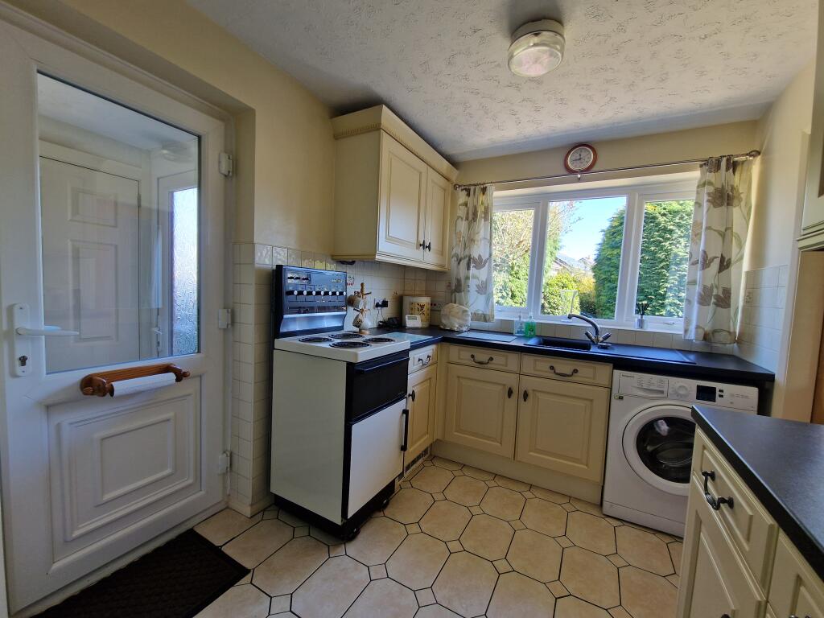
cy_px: 309
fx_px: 309
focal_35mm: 13
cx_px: 412
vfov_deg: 89.9
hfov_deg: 106.2
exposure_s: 1/50
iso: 64
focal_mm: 2.2
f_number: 2.2
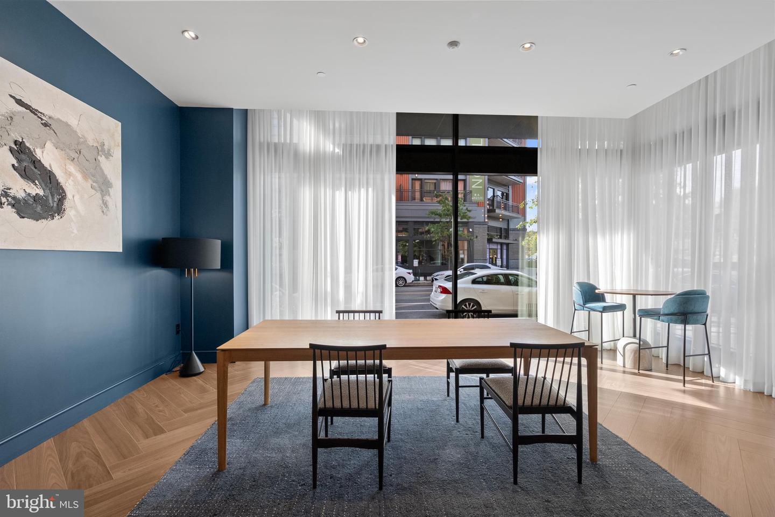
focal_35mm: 16
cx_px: 388
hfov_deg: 96.7
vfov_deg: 73.8
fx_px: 345
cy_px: 258
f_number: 8
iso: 800
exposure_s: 1/50
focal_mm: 16
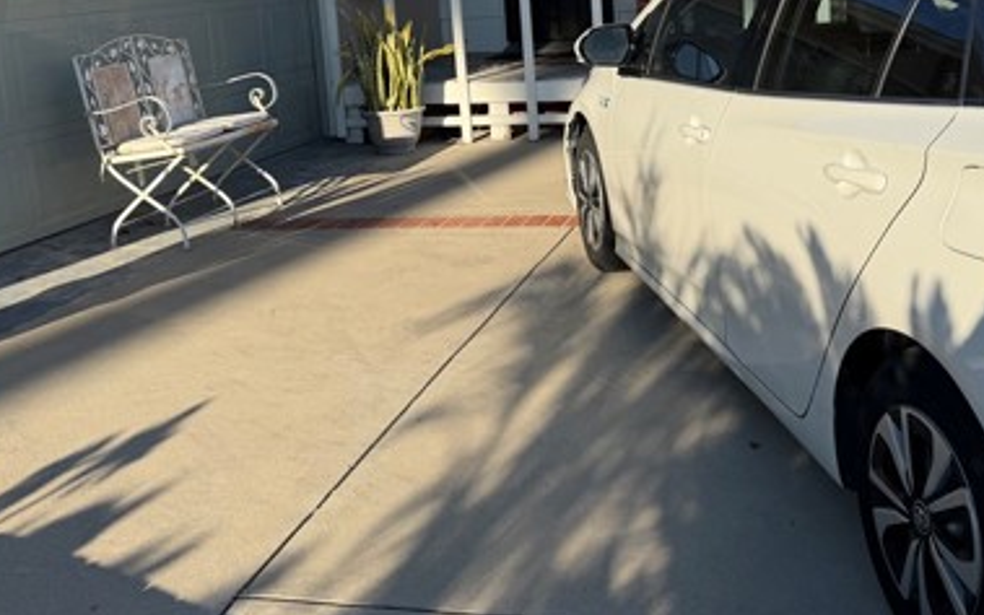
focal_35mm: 43
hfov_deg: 45.7
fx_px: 1153
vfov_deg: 29.2
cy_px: 122
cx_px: 628
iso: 80
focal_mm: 6.76
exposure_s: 1/3953
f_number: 1.78
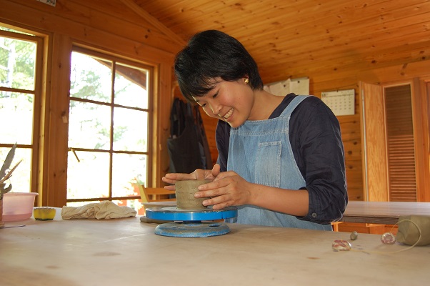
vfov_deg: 39.9
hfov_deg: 57.3
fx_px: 394
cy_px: 143
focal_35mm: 33
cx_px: 215
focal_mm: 22
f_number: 3.8
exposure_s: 1/60
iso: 400
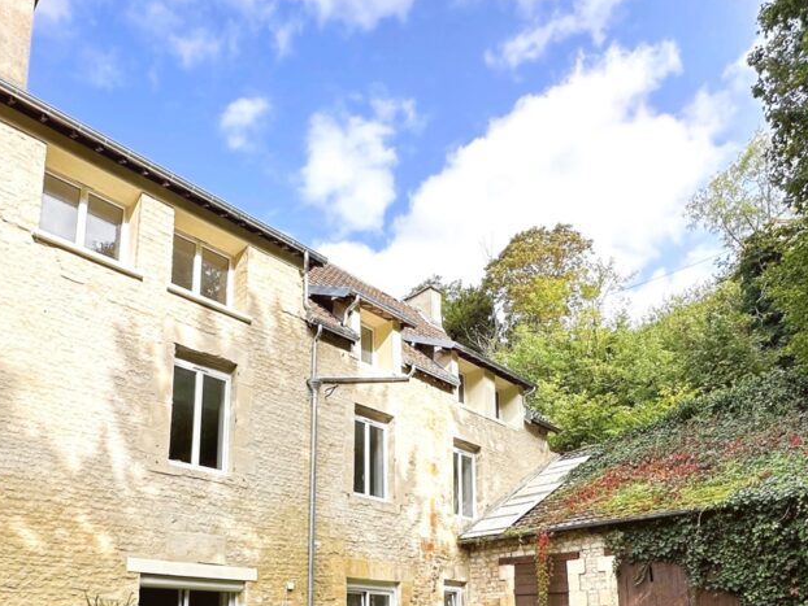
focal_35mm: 27
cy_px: 537
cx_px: 373
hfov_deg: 65.2
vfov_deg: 46.7
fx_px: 630
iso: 40
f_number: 2.2
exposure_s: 1/558
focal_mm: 2.22
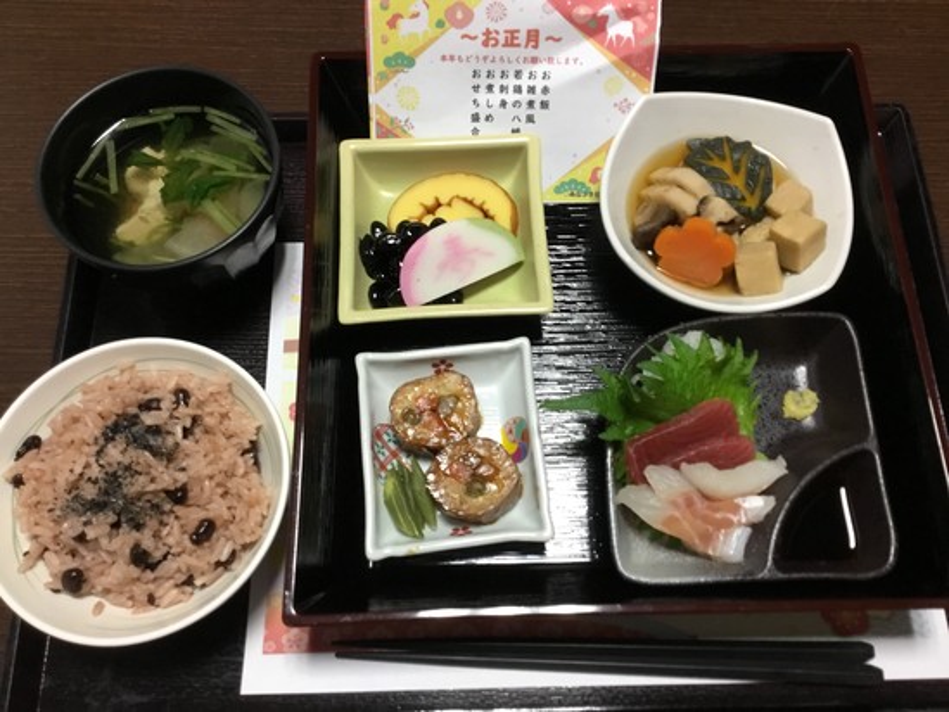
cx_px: 474
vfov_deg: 45.5
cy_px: 356
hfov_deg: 58.3
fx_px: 850
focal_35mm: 31
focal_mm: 3.3
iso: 100
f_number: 2.4
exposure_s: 1/30
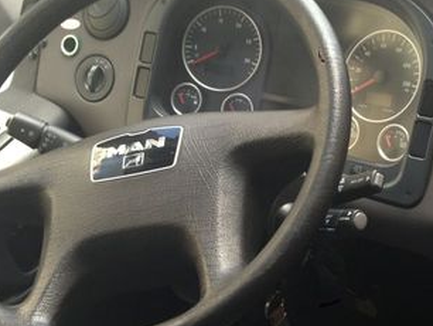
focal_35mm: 69
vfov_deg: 21.3
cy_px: 194
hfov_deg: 28.0
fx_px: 864
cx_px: 287
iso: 50
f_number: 2.4
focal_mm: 4.13
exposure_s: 1/40
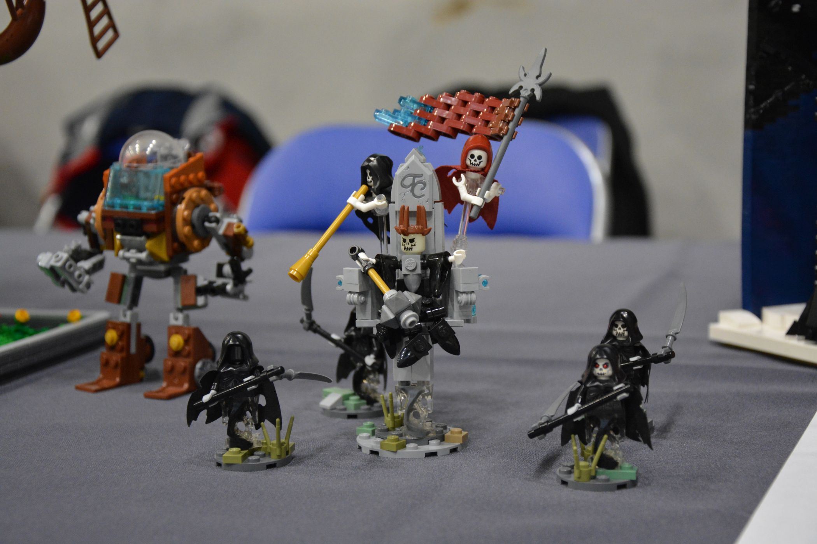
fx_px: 1702
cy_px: 272
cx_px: 408
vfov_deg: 18.2
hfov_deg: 27.0
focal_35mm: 75
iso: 2500
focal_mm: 50
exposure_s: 1/100
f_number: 5
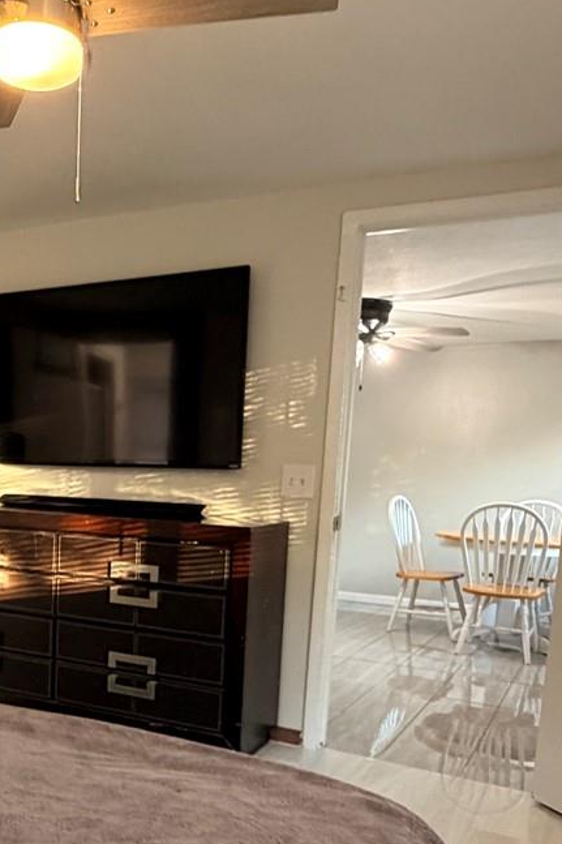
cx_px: 93
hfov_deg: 35.4
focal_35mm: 36
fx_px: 843
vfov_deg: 52.2
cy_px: 561
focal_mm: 2.22
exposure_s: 1/60
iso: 320
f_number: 2.2
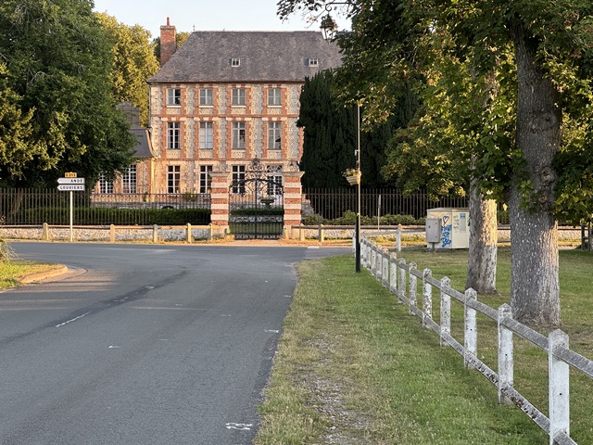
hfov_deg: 25.3
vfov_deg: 19.1
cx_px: 296
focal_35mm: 77
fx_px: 1319
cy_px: 222
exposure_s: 1/99
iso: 64
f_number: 2.8
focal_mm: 9
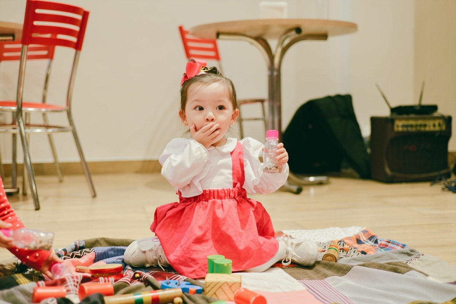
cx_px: 228
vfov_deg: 27.0
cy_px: 152
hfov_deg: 39.6
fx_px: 634
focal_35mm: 50
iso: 360
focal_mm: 50
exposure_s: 1/160
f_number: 2.8
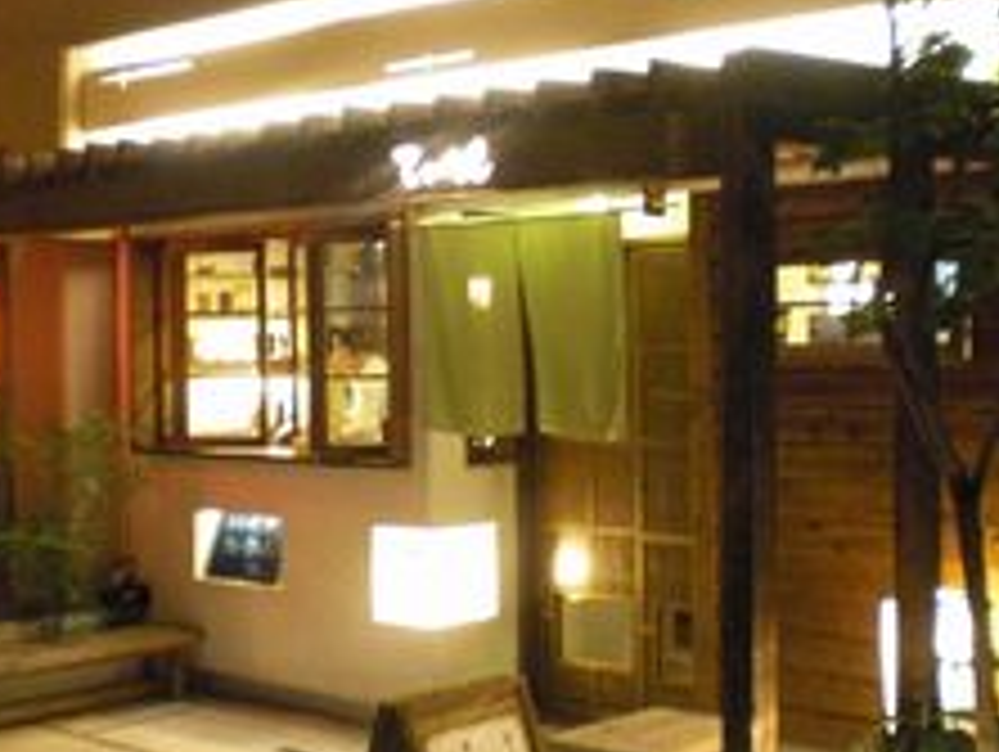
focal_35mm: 59
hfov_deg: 32.6
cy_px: 340
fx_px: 1705
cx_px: 416
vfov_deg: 24.9
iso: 800
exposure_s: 1/13
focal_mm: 6.3
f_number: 3.1
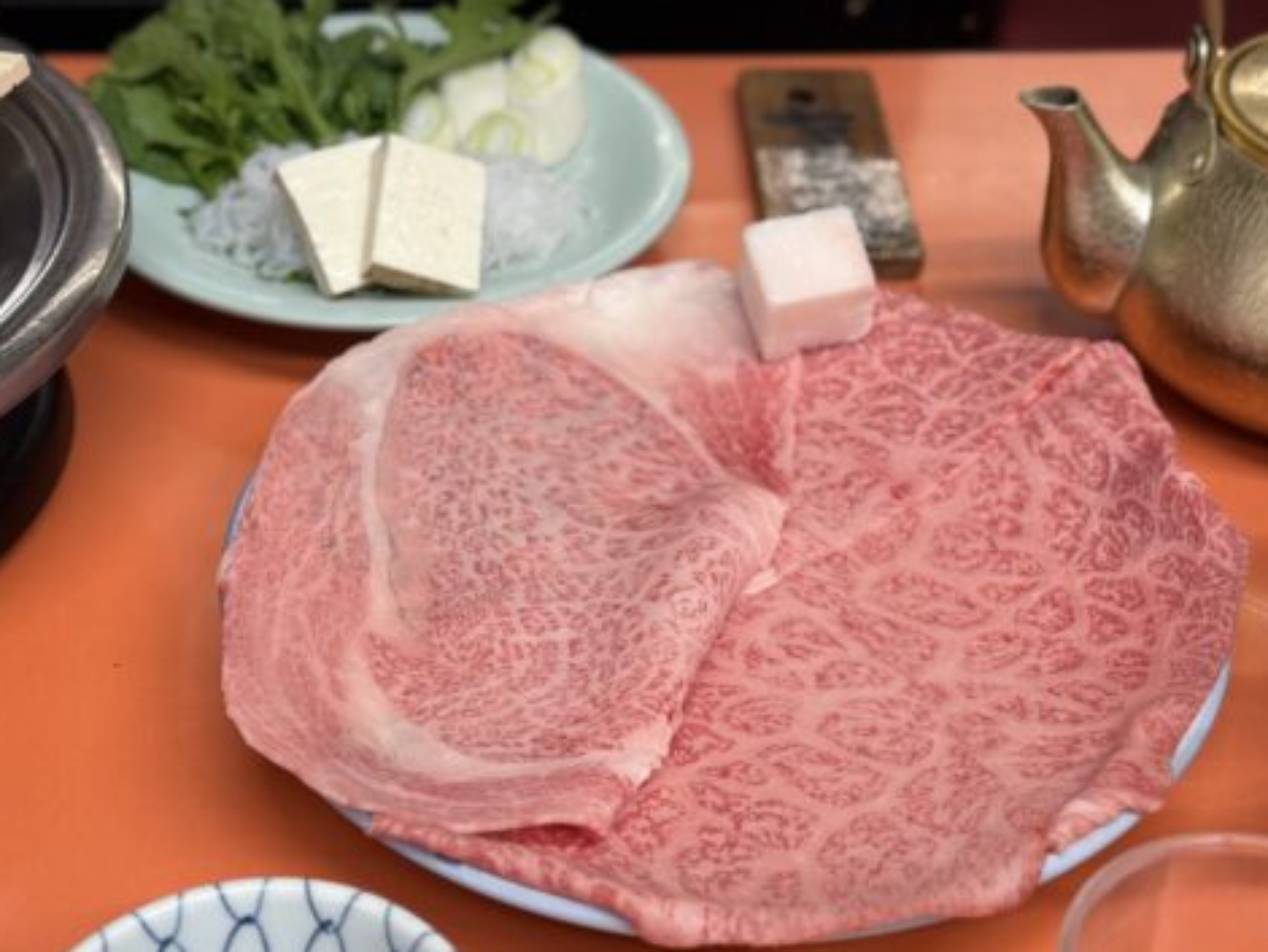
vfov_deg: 29.7
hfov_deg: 38.9
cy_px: 475
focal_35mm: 49
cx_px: 631
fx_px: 1796
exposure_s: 1/50
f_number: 1.78
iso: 64
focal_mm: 6.76
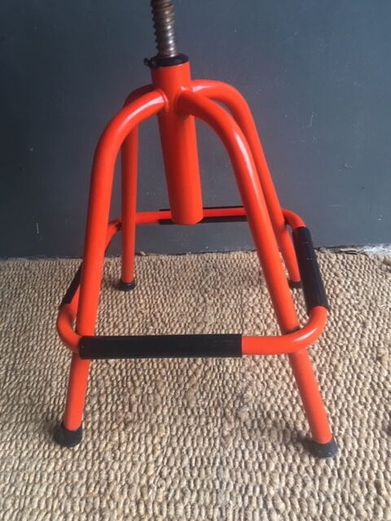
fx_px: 437
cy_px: 260
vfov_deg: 61.7
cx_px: 196
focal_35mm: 29
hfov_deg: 48.2
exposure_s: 1/33
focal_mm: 4.15
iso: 40
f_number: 2.2
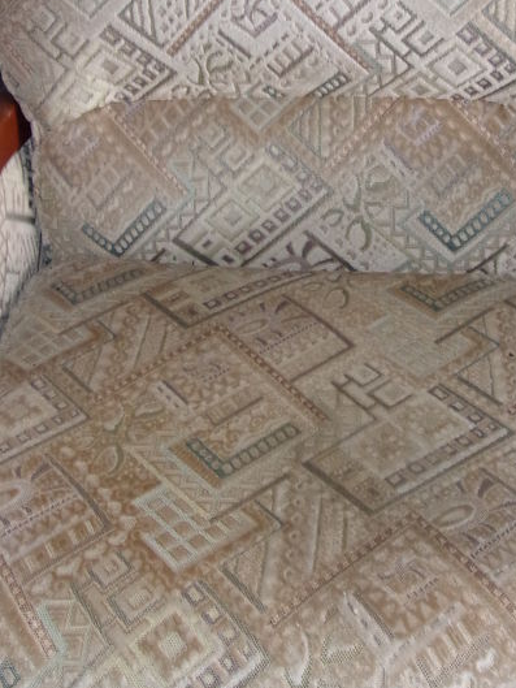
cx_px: 269
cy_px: 172
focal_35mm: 51
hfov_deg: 28.6
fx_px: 1013
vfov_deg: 36.6
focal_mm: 4.9
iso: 200
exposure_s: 1/34
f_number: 3
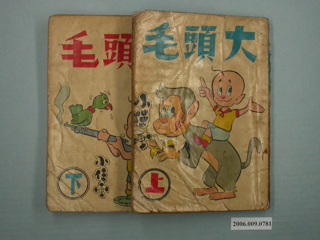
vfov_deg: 29.1
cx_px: 160
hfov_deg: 38.2
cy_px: 120
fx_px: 462
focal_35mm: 50
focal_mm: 10.4
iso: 200
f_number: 6.5
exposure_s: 1/30
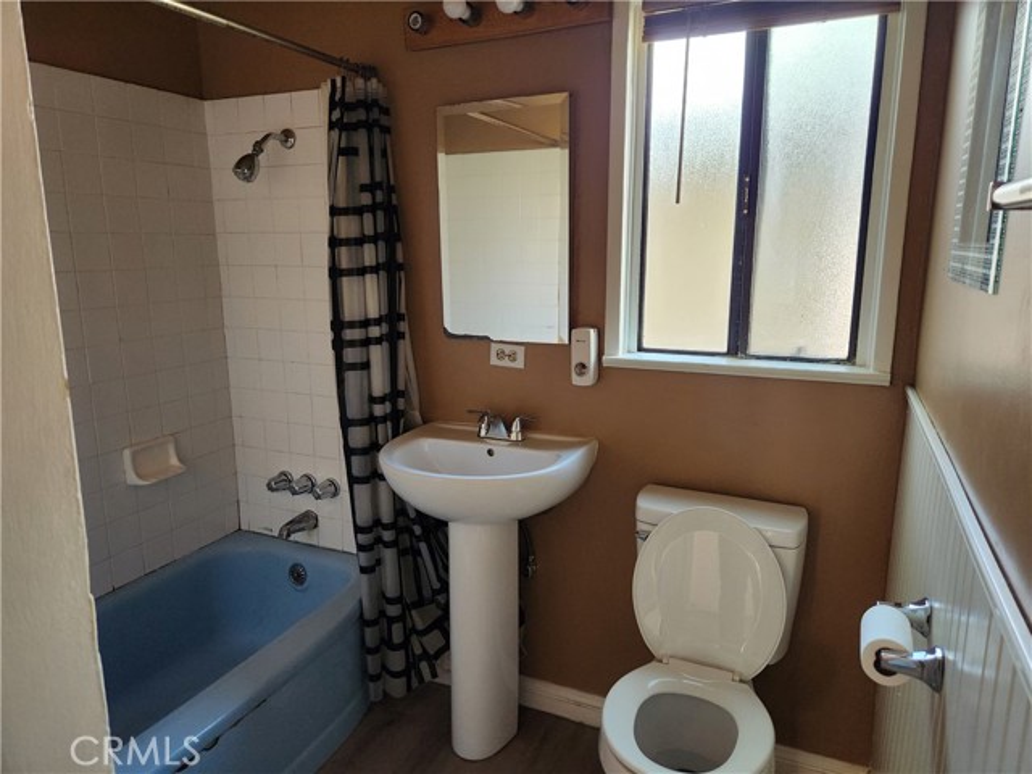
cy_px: 387
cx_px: 516
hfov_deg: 73.9
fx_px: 686
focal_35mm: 23
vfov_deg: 58.9
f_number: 1.8
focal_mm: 5.4
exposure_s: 1/120
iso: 500
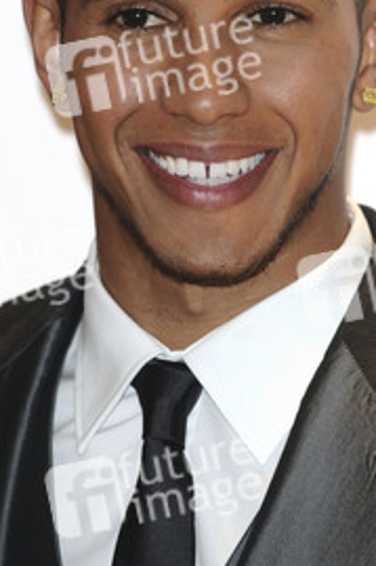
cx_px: 215
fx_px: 6996
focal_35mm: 446
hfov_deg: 3.1
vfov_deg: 4.6
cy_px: 173
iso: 250
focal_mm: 200
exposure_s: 1/200
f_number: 4
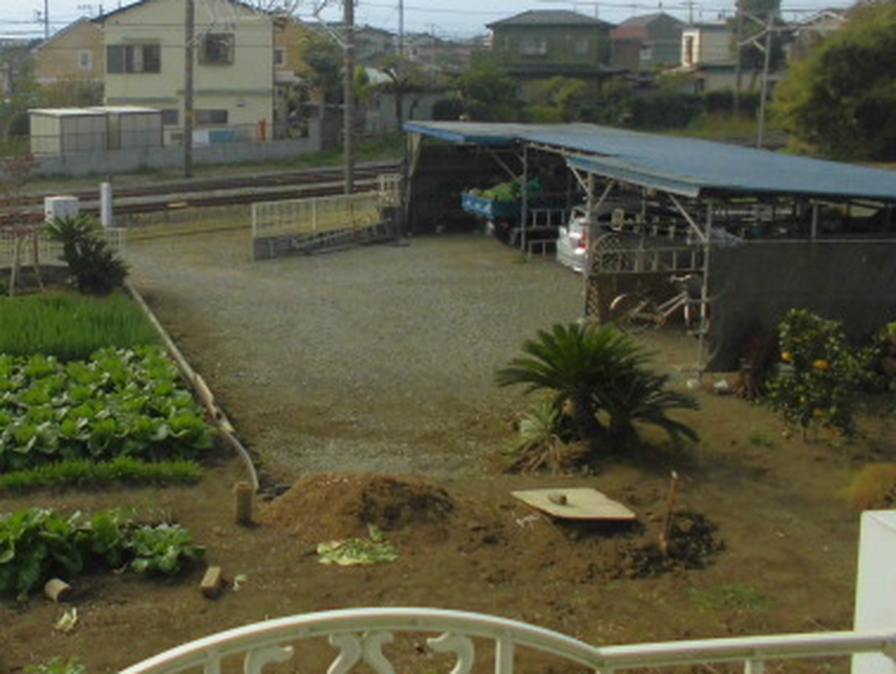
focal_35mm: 44
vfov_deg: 32.5
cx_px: 164
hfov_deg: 40.9
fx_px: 1140
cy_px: 195
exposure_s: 1/400
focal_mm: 4.6
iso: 100
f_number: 3.5
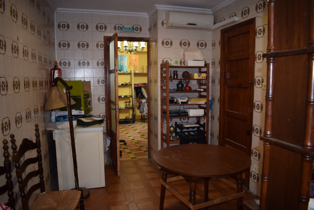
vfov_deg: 47.9
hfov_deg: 67.4
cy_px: 105
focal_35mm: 27
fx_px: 236
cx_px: 157
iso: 800
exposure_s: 1/30
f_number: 3.5
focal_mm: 18
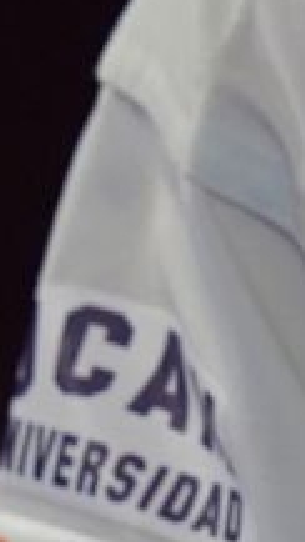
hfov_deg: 0.2
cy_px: -794
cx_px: 1270
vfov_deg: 0.4
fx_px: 74908
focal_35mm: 5208
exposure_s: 1/500
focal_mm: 400
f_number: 2.8
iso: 640
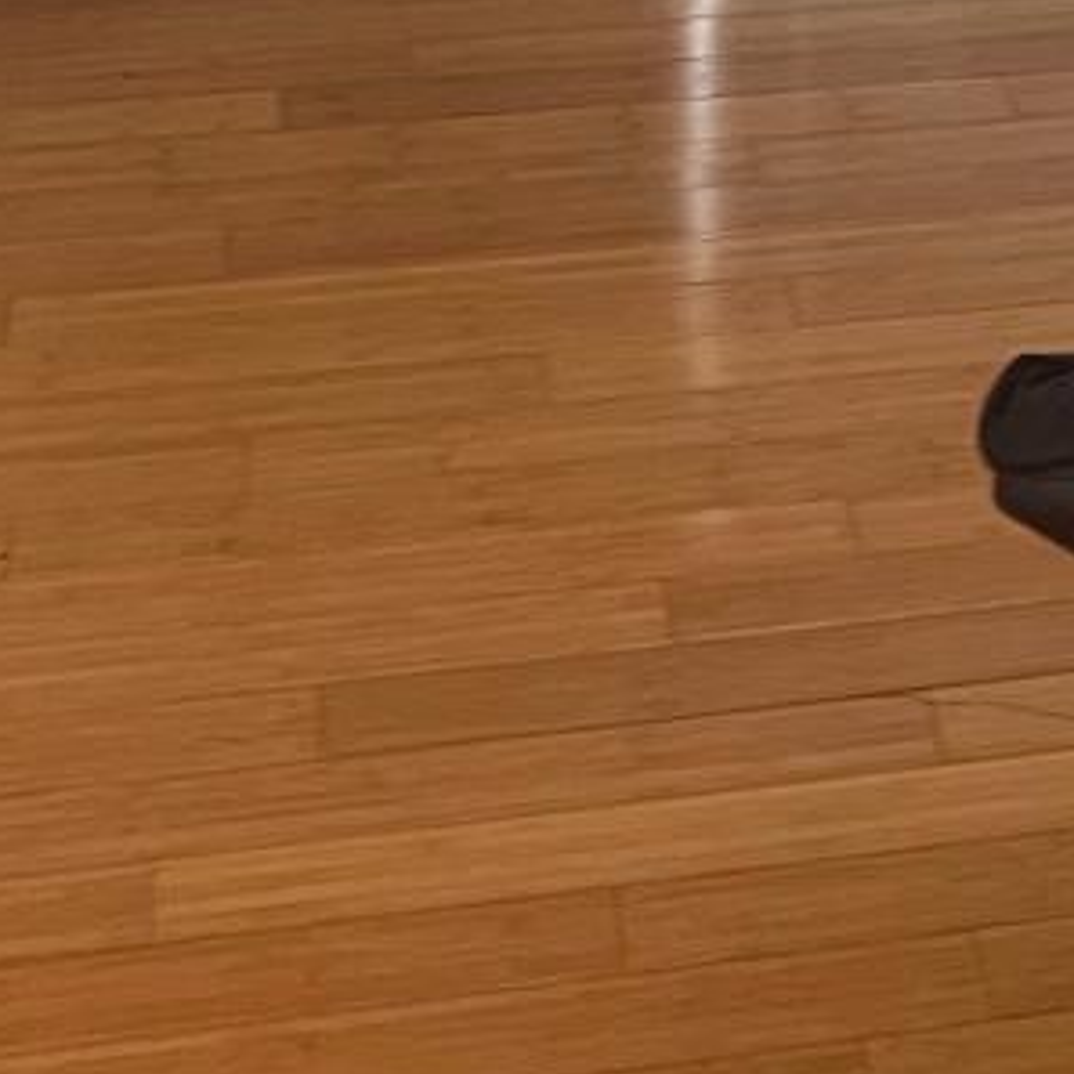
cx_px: 1483
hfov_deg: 14.0
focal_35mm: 119
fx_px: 4177
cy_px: -738
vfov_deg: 13.4
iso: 100
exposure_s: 1/60
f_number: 1.5
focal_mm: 5.7
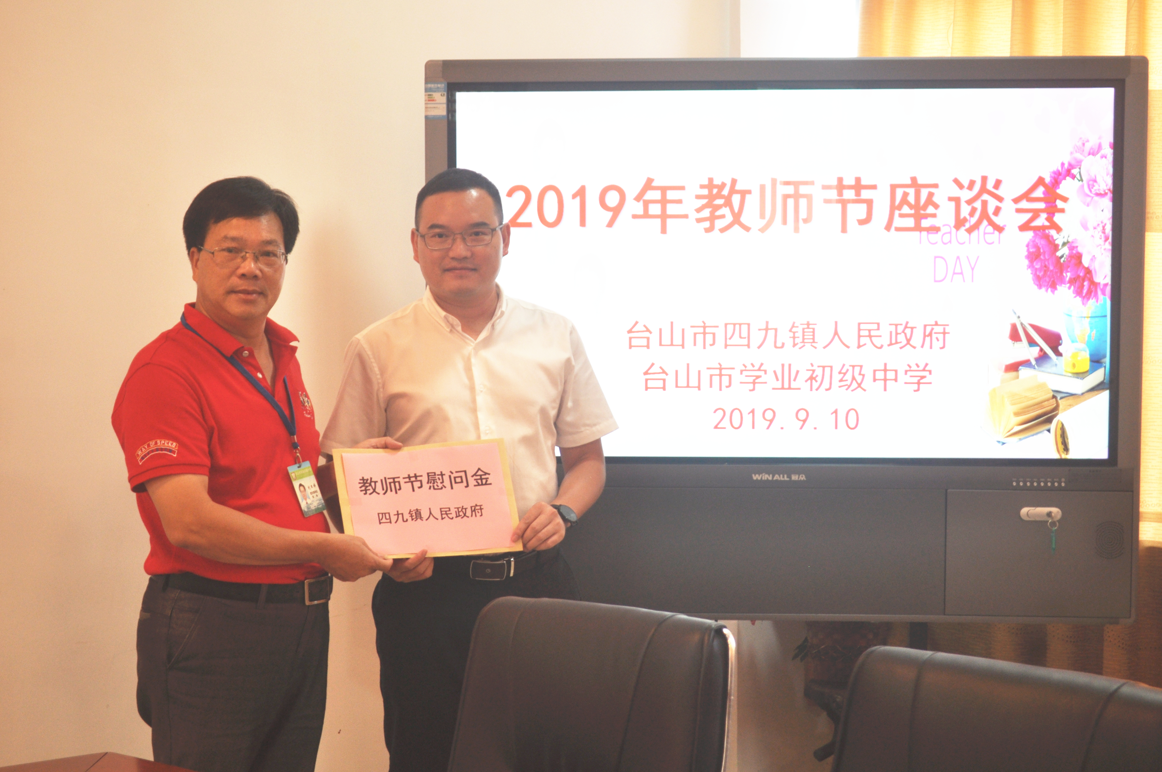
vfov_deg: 21.5
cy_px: 386
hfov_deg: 31.9
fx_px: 2031
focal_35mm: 63
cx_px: 581
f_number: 5.3
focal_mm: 42
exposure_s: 1/30
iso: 400
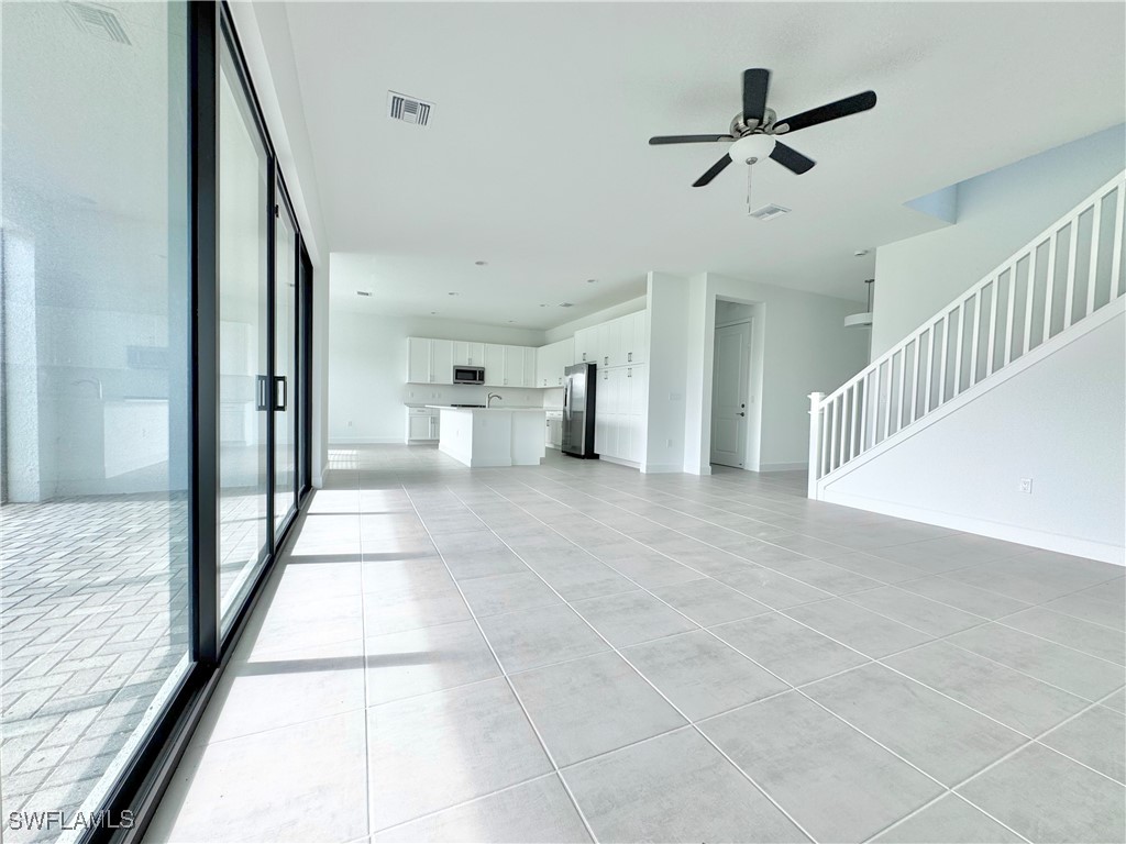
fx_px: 455
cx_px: 563
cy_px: 422
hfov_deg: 102.1
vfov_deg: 85.7
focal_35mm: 14
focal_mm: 2.22
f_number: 2.2
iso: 40
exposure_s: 1/217
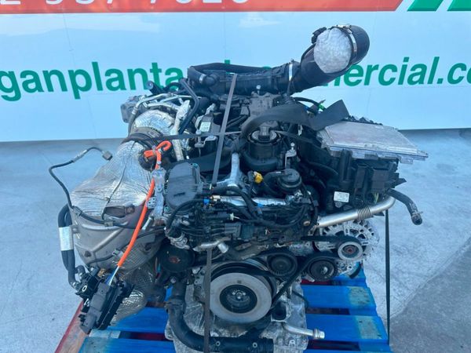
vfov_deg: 56.8
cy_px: 176
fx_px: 327
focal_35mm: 24
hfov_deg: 71.6
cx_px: 236
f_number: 1.78
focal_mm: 6.86
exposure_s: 1/529
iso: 80
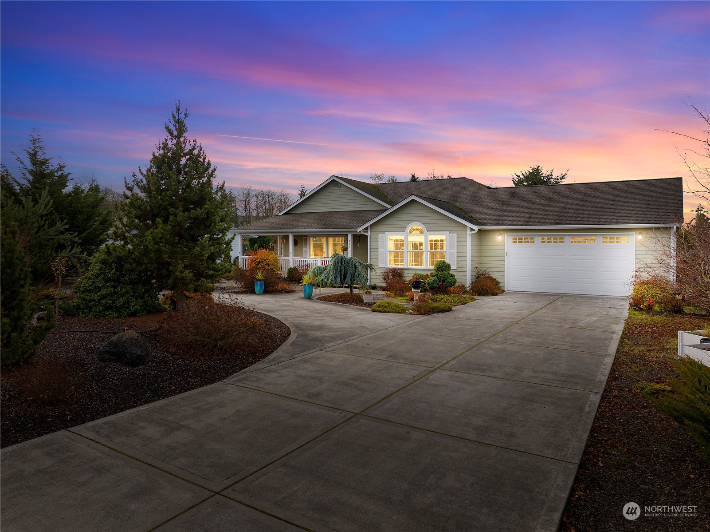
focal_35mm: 24
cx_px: 355
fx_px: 492
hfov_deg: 71.6
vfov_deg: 56.7
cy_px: 266
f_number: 2.8
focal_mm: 12.29
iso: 410
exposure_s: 1/1250
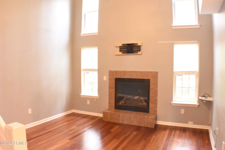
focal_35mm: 36
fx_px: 225
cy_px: 75
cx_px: 112
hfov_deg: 53.1
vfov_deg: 36.9
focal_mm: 24
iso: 100
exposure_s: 3
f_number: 7.1
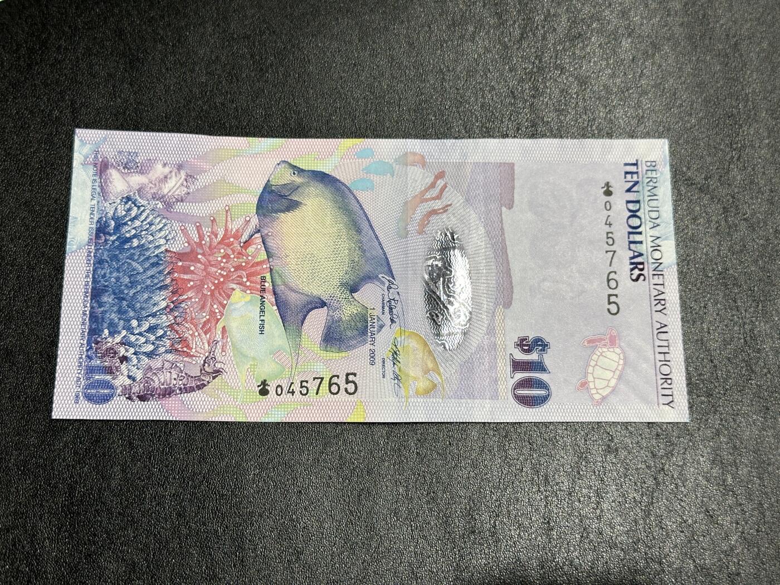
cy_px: 292
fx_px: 1082
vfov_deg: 30.3
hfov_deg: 39.7
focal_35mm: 48
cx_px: 390
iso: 100
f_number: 1.78
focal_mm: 6.86
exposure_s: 1/50
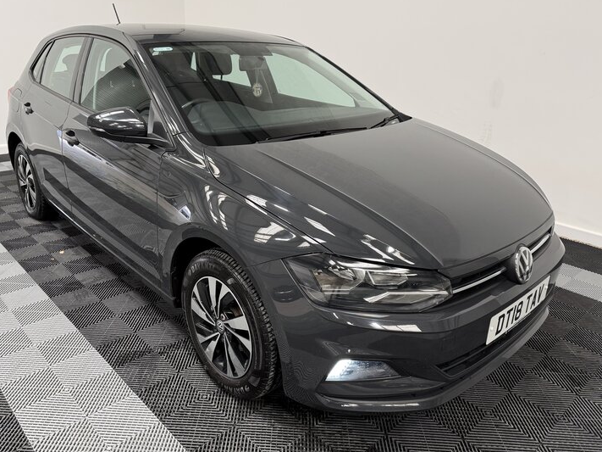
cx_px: 281
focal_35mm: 27
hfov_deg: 65.3
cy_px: 222
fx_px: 469
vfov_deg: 51.3
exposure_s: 1/50
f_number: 1.78
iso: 160
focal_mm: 6.76
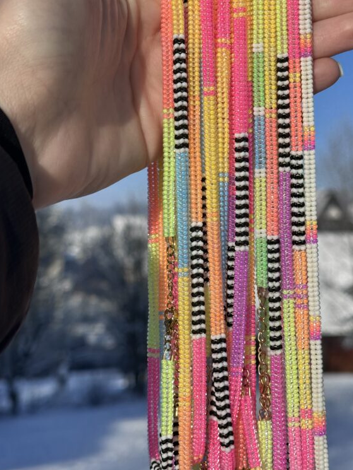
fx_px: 897
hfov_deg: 22.2
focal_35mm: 66
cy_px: 232
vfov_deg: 29.4
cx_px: 229
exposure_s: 1/7634
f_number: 1.78
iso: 64
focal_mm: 6.86
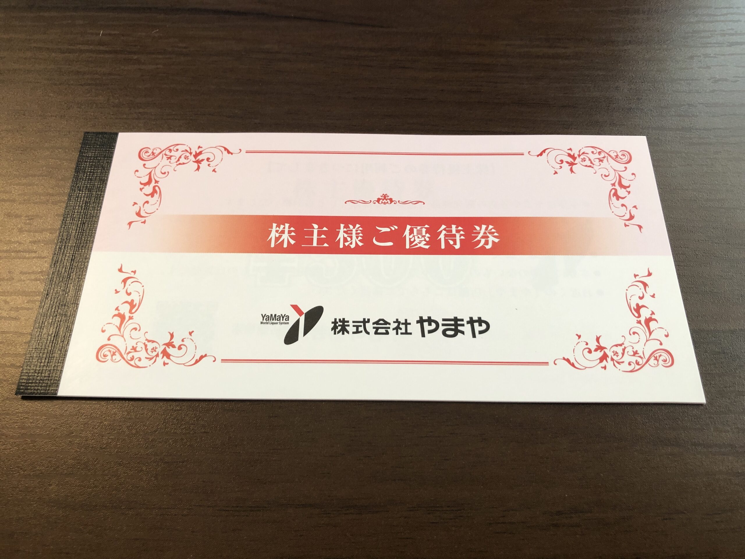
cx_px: 372
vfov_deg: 49.7
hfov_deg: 63.4
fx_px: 603
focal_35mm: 28
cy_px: 280
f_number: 1.8
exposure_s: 1/20
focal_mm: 3.99
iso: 40
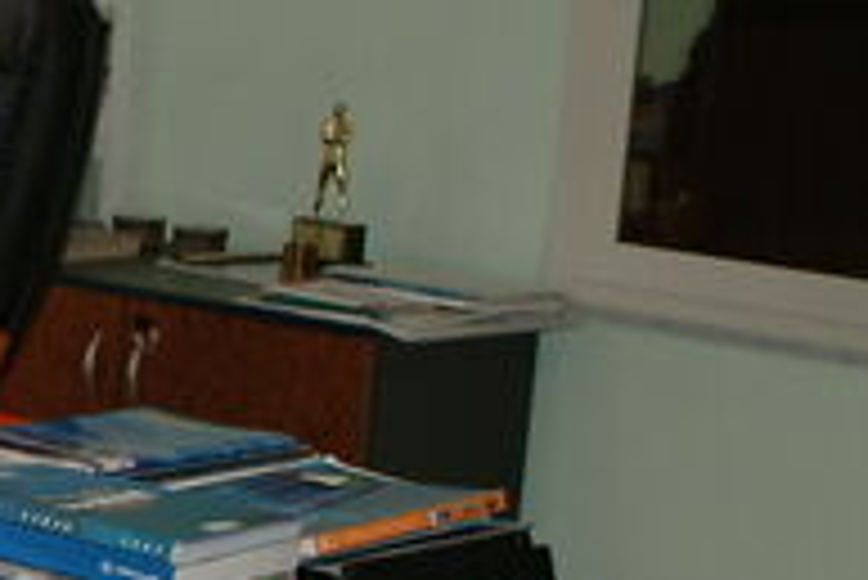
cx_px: -657
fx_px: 3378
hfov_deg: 13.3
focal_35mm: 140
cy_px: 584
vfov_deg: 9.7
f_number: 2.8
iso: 100
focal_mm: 24
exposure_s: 1/60
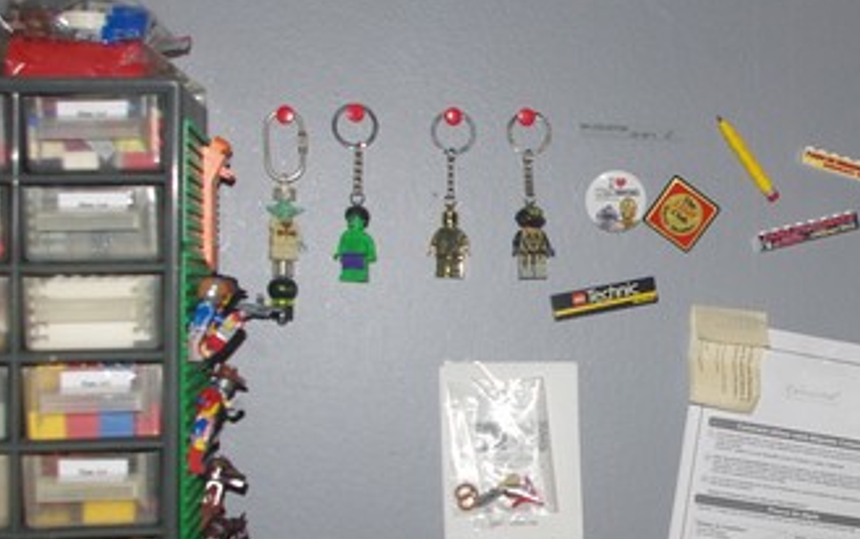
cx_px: 656
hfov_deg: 30.1
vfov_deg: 19.3
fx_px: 1571
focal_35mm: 67
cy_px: 392
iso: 400
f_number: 4.5
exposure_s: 1/30
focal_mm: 18
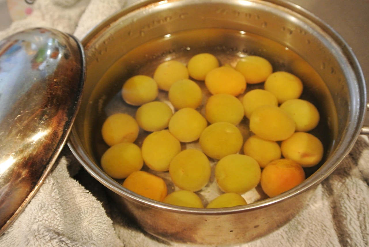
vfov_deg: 37.0
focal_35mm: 36
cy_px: 124
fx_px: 369
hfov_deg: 53.1
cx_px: 184
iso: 800
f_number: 4
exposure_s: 1/13
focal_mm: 13.6
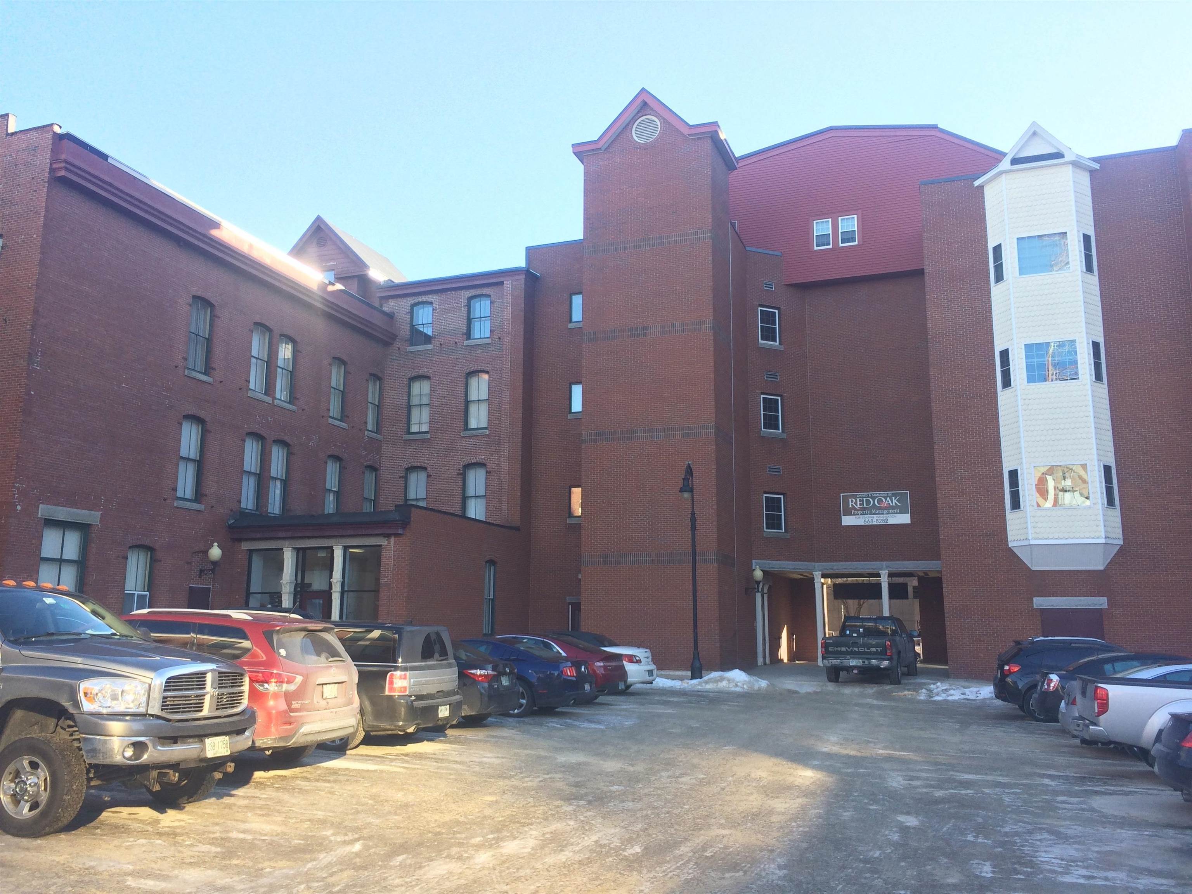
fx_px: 999
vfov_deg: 48.2
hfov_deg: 61.7
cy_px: 447
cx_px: 596
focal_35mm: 29
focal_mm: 4.15
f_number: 2.2
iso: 32
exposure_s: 1/289
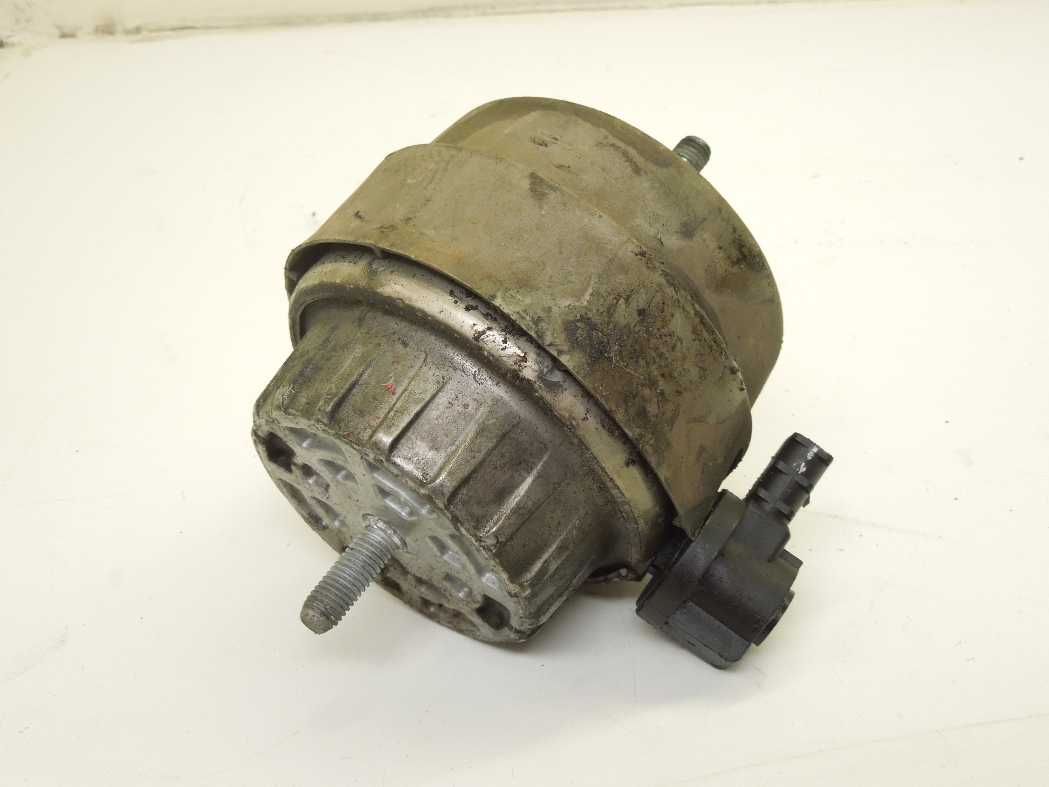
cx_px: 524
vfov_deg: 27.0
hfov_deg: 35.5
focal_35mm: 54
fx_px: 1636
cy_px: 394
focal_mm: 9.8
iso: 400
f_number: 4.2
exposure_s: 1/40
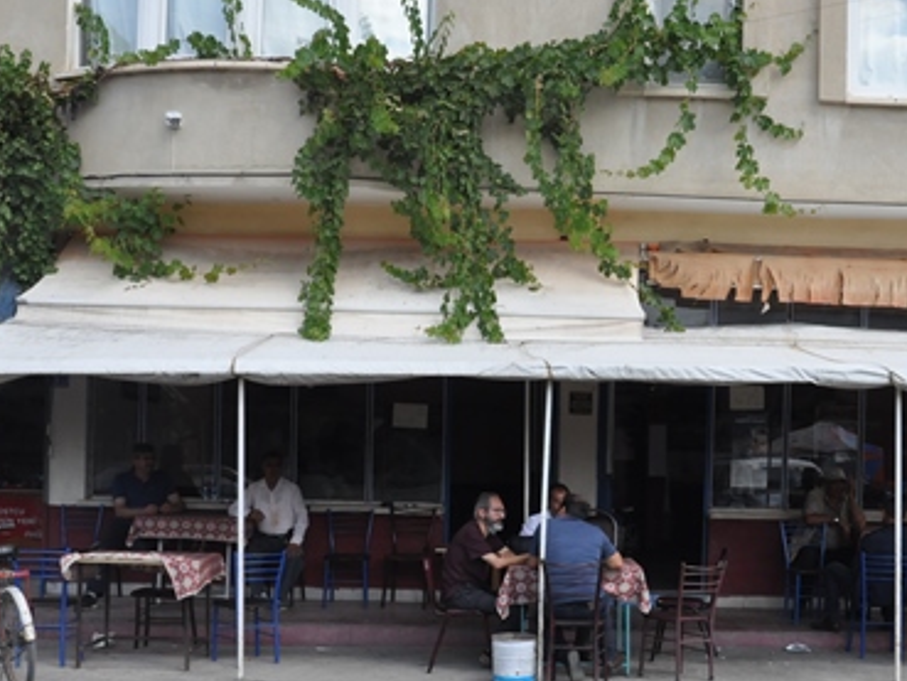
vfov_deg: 26.4
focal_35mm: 55
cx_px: 595
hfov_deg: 34.6
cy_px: 476
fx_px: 1442
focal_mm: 22
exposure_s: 1/500
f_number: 11
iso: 800
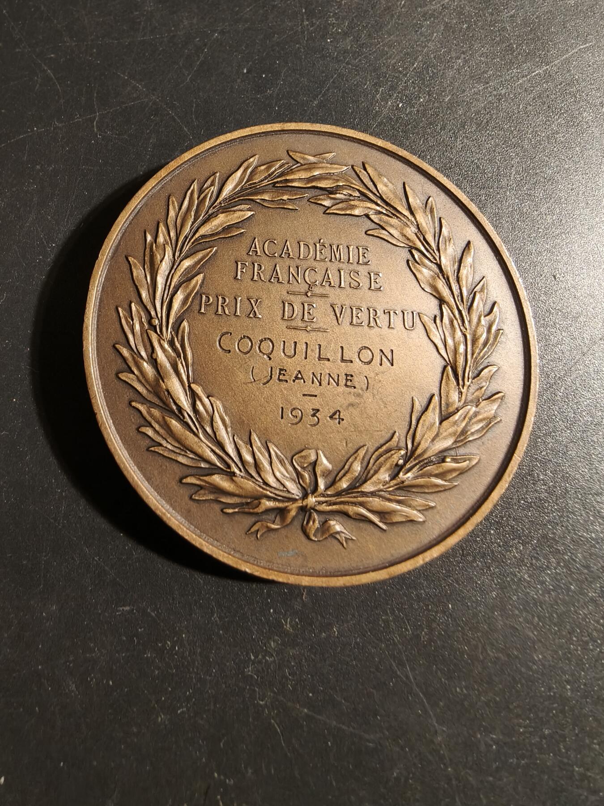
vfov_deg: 73.9
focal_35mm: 23
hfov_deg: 58.9
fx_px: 535
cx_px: 302
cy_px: 403
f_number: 2
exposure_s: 1/100
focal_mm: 2.32
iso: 250
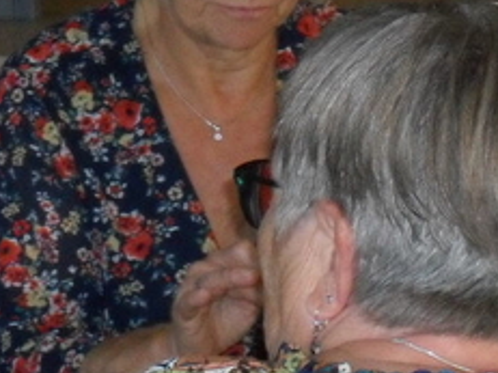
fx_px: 3925
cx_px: 511
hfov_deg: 7.2
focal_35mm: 273
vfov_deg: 5.4
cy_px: 2
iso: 400
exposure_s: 1/60
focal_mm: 18.9
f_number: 5.8
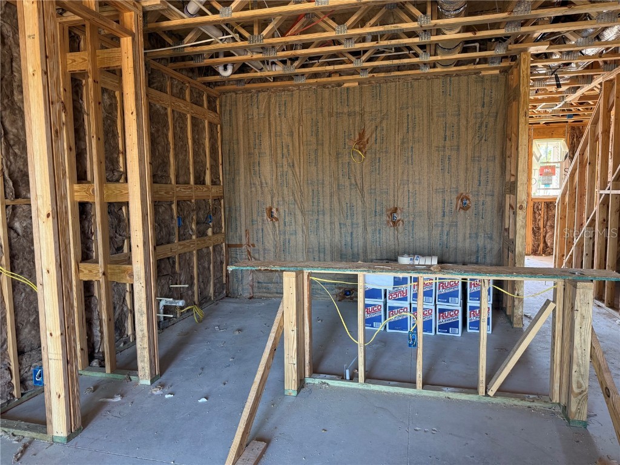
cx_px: 310
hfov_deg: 71.6
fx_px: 430
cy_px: 232
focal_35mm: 24
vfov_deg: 56.8
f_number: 1.78
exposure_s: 1/81
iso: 200
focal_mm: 6.76
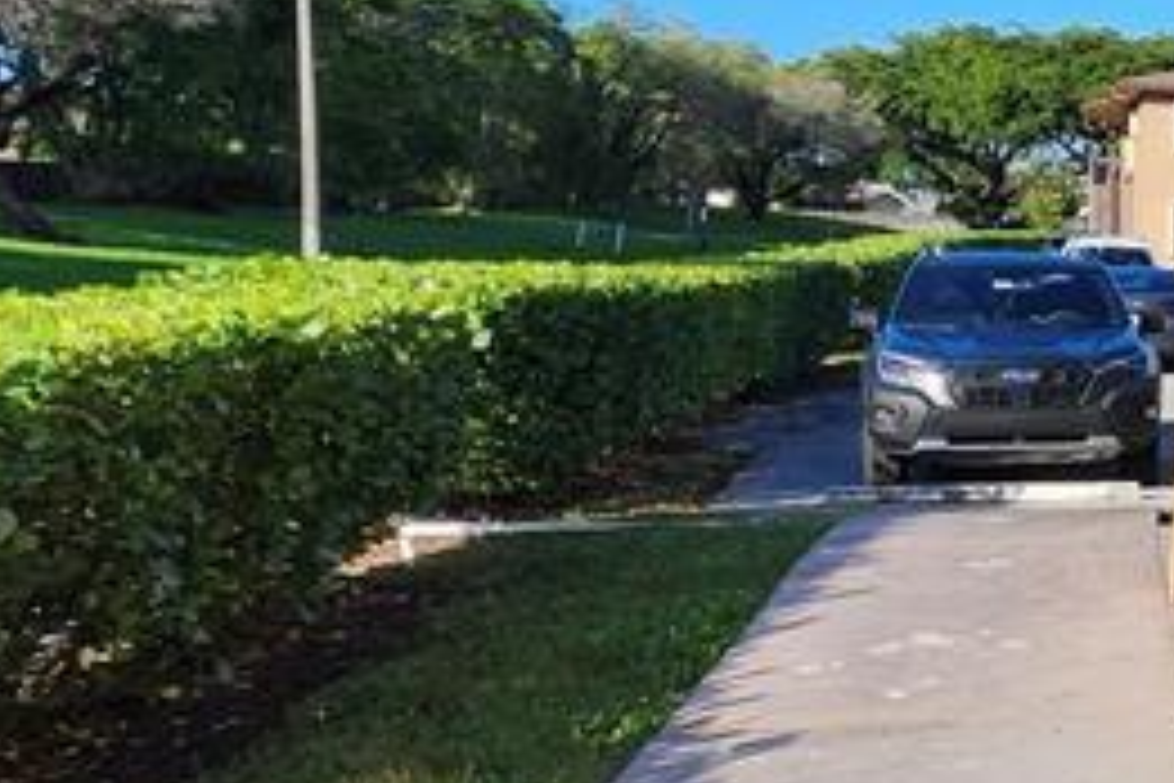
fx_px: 1728
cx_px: 1997
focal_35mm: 53
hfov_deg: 23.7
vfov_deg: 25.5
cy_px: 338
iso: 40
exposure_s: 1/1304
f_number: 2.2
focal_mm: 1.74
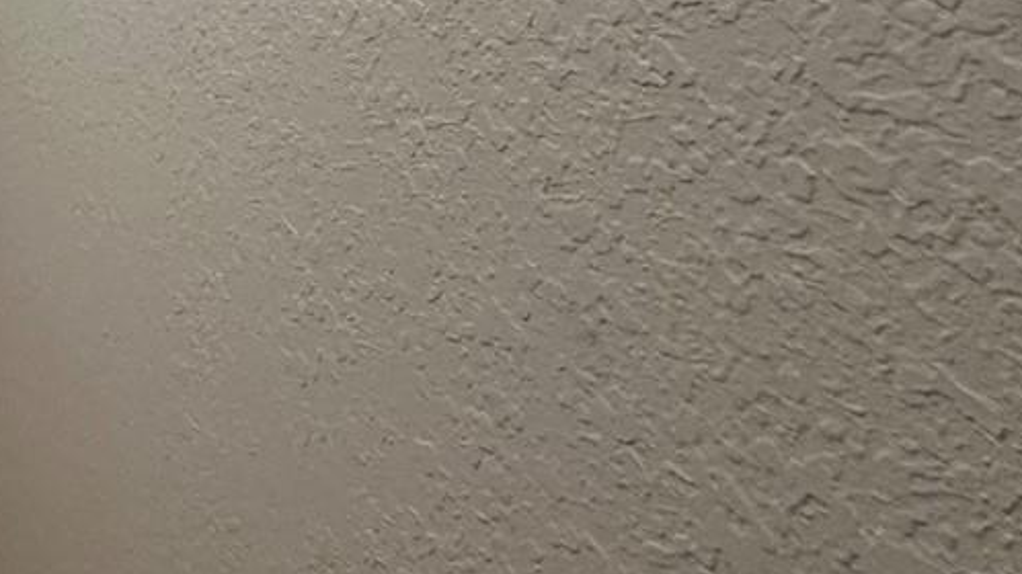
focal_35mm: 49
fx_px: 1328
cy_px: -258
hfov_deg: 26.9
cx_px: -573
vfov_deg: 21.1
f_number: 2.2
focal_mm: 2.22
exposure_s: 1/60
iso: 250
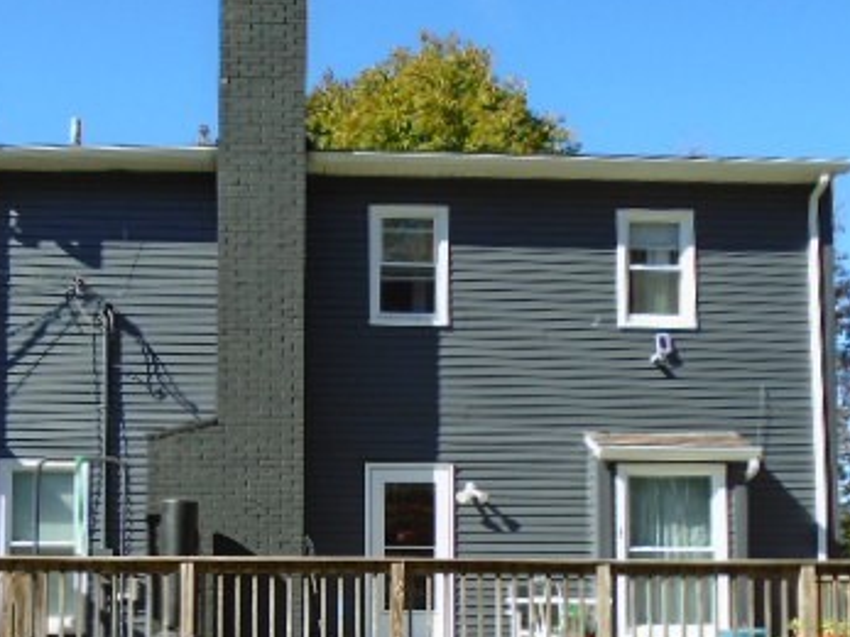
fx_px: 1178
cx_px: 336
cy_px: 534
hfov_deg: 39.5
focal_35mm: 48
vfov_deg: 29.4
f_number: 3.2
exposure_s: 1/500
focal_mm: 4.6
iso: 100
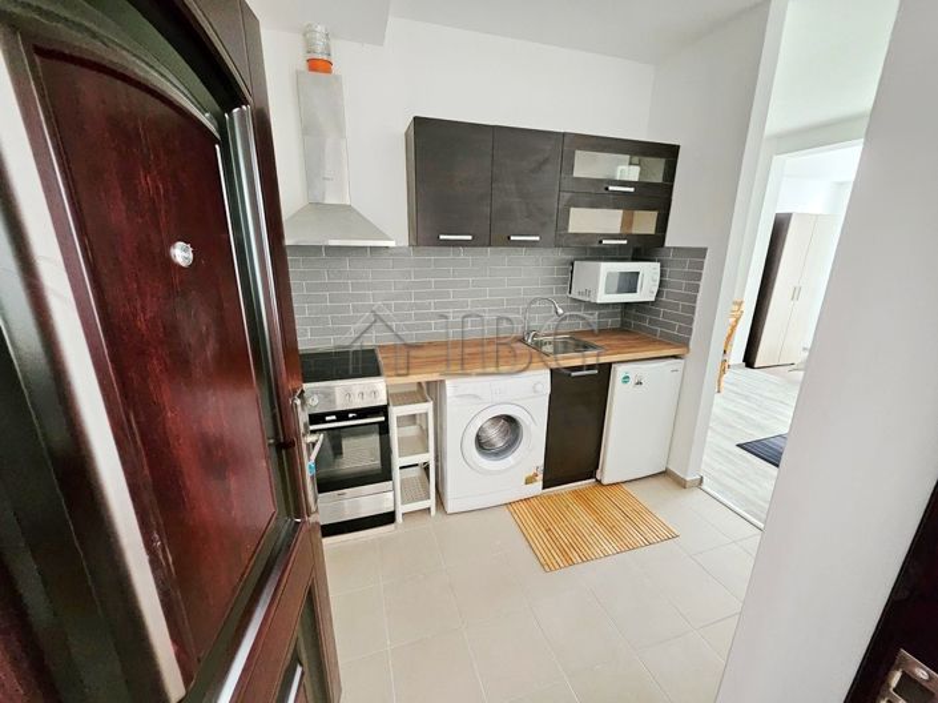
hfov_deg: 106.2
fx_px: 352
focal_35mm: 13
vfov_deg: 89.9
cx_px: 469
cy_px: 352
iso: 400
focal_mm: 1.7
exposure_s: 1/50
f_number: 2.2
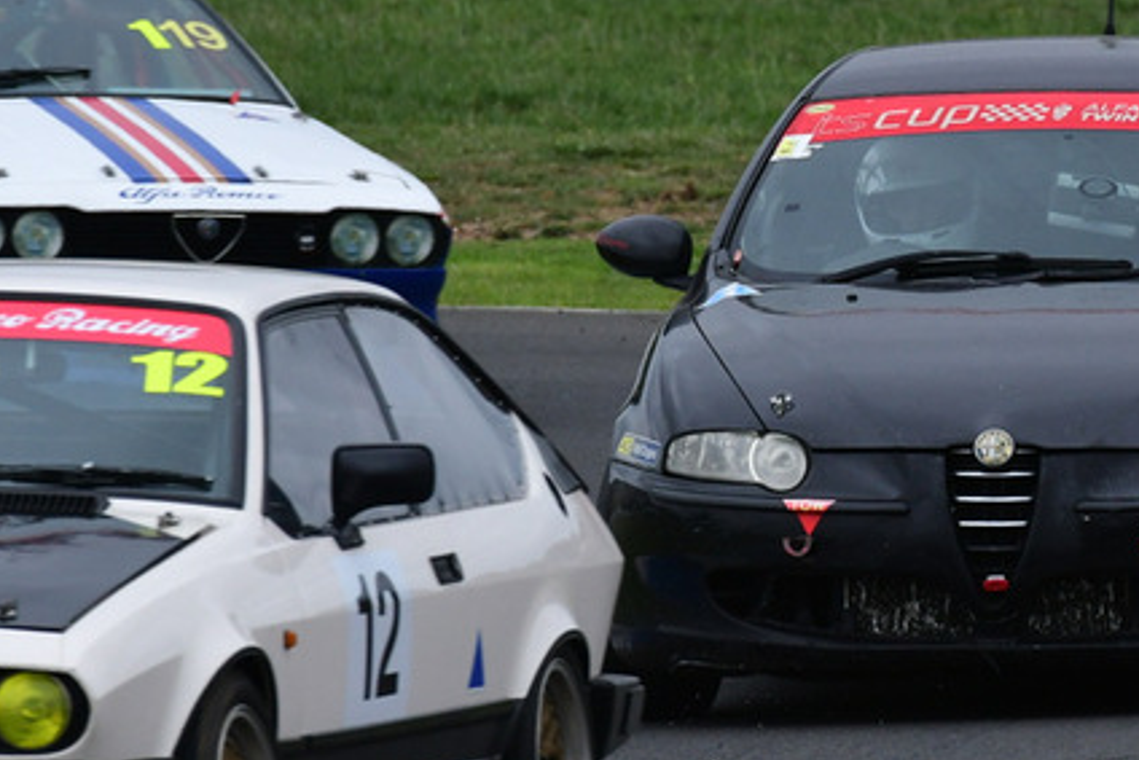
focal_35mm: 1104
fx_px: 34939
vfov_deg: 1.2
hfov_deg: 1.9
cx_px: 956
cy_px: 177
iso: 1000
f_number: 11
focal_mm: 390
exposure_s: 1/640
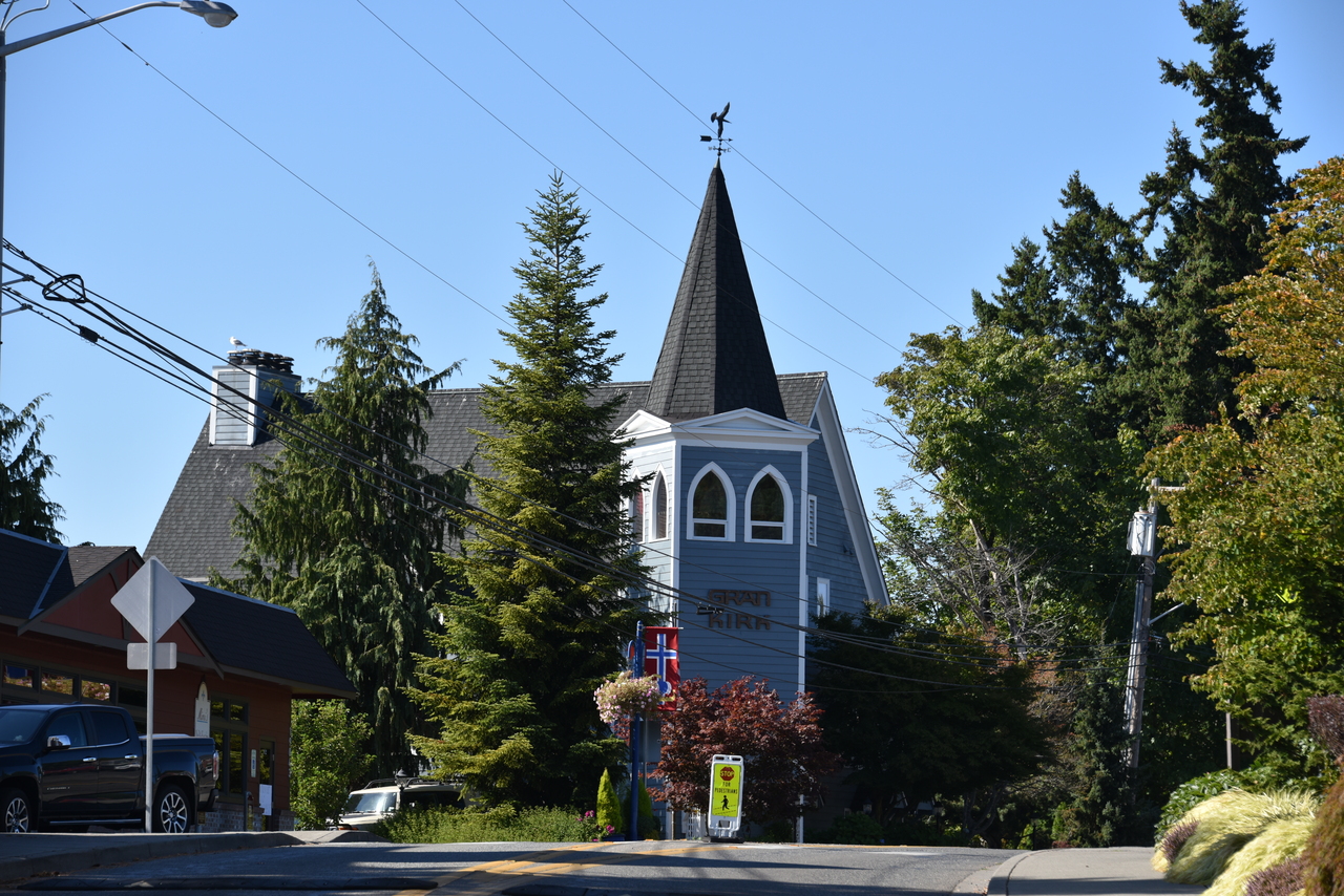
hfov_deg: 16.4
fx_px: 4667
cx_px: 672
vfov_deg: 11.0
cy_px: 448
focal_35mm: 125
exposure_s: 1/250
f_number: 7.1
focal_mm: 125
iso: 100
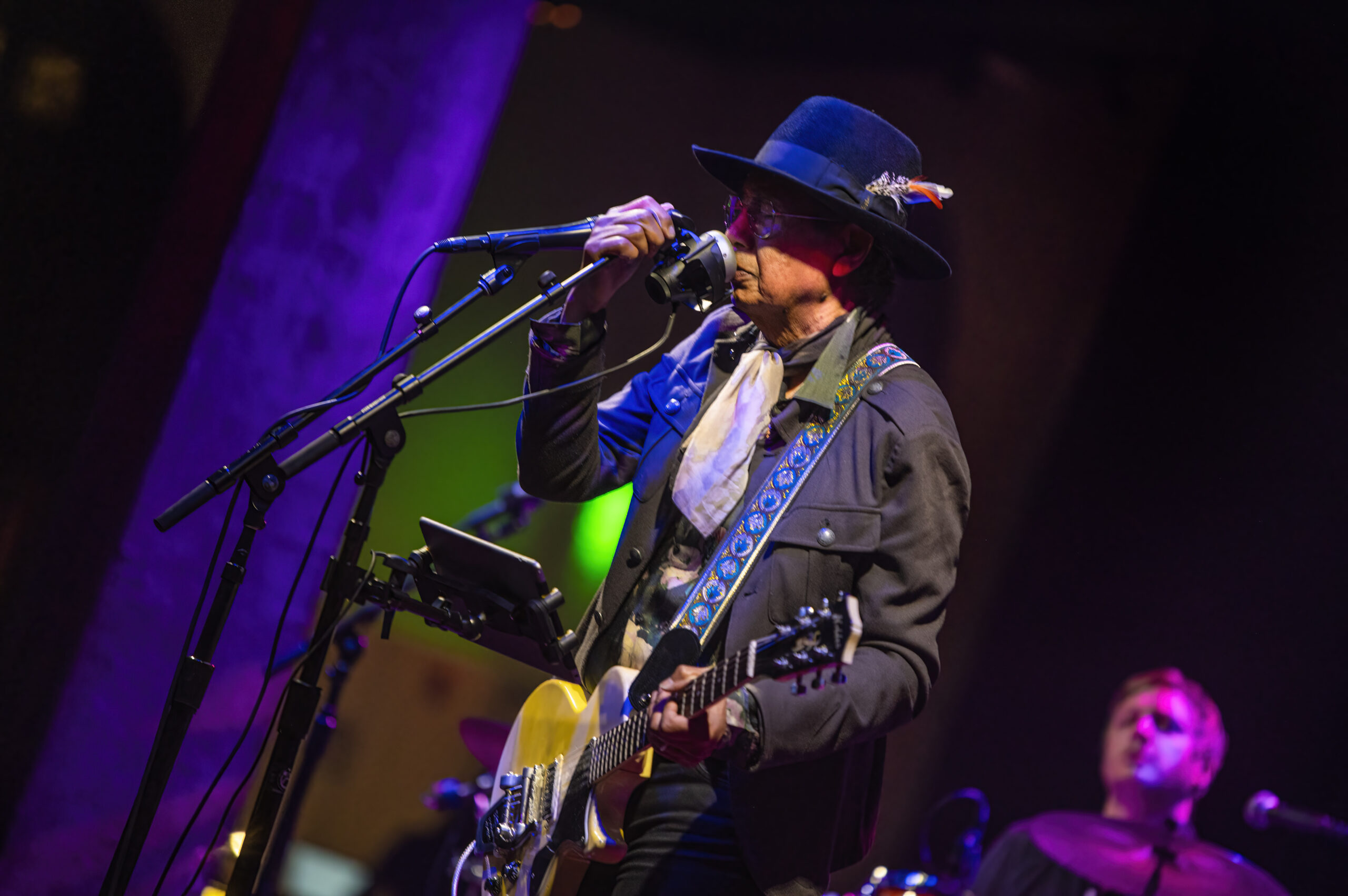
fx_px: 7483
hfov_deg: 10.3
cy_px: 448
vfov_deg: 6.9
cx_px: 674
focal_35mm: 200
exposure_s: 1/100
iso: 3200
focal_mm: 200
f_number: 2.8
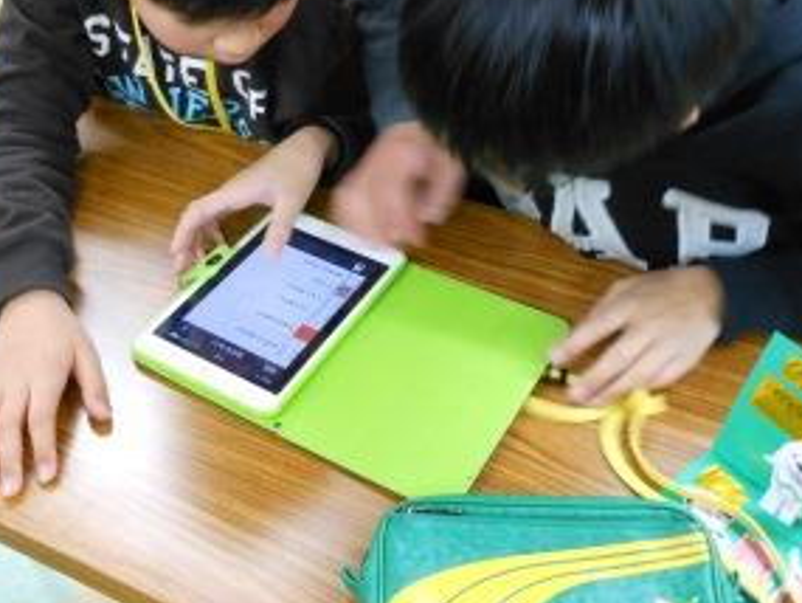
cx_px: 371
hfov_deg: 42.9
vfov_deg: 32.6
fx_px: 1020
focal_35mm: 44
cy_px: 203
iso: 400
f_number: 3.7
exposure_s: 1/15
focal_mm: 5
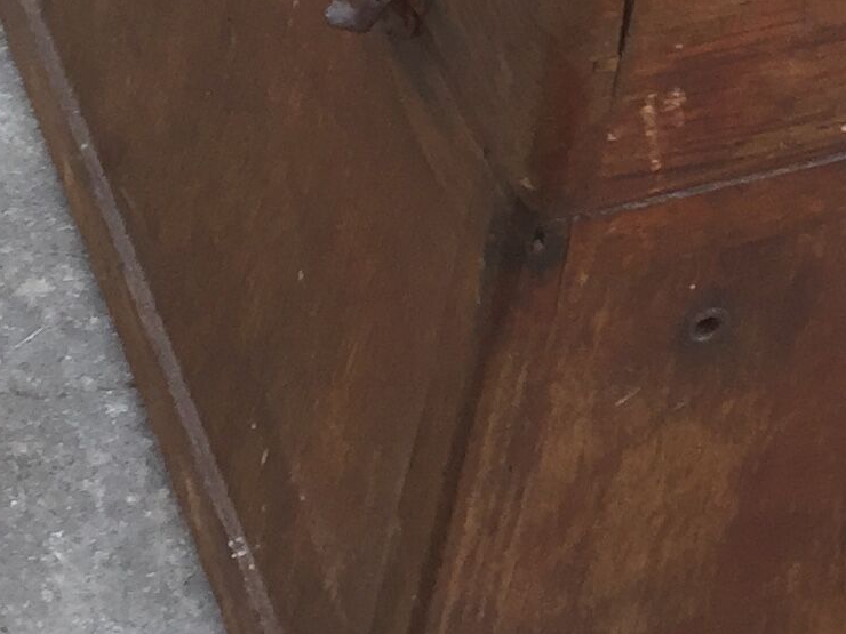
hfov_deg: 15.3
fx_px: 3128
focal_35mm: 128
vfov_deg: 11.1
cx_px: 630
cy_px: -305
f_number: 2.2
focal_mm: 4.15
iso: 50
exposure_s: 1/100
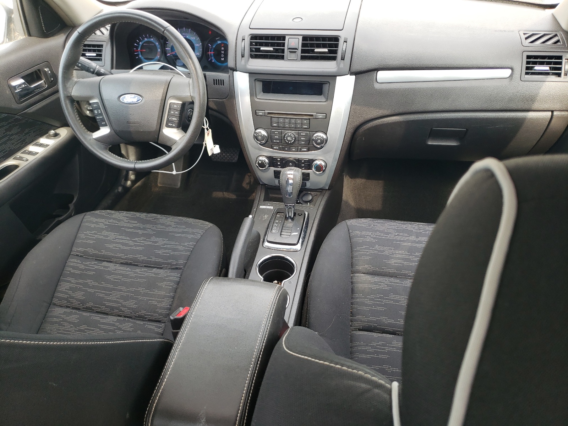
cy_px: 213
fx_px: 427
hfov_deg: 67.3
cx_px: 284
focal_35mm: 26
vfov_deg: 53.1
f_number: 1.5
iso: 50
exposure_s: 1/167
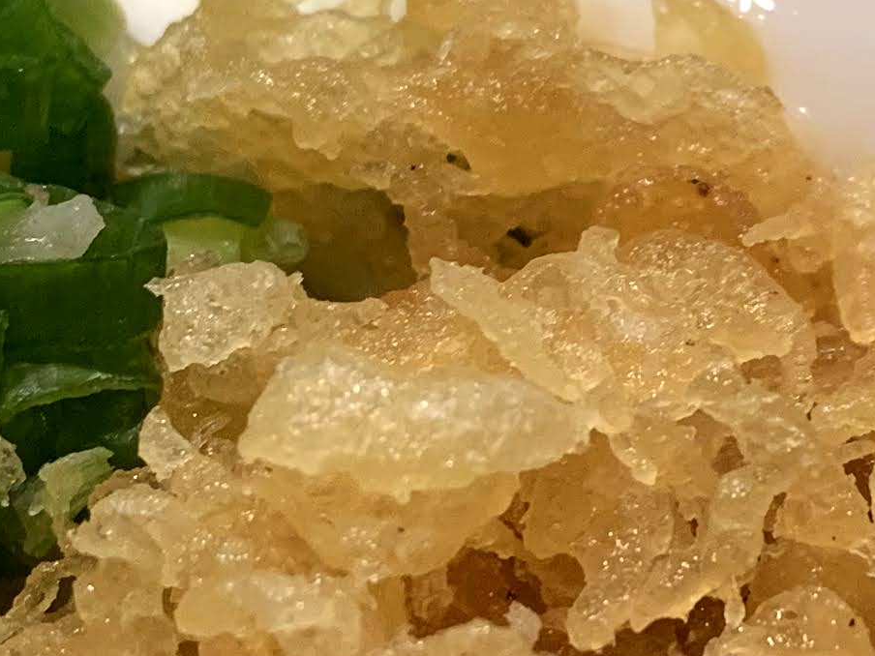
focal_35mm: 116
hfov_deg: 16.8
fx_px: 2932
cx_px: 769
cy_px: 208
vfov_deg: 12.7
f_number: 1.8
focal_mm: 4.25
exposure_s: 1/60
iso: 125
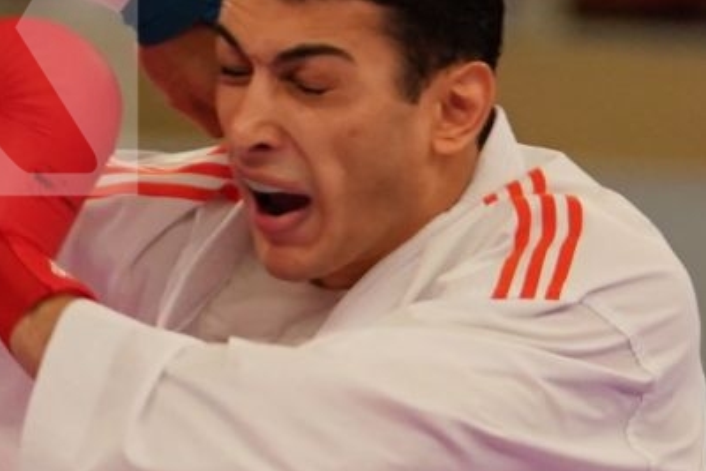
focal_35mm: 999
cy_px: 660
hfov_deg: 2.1
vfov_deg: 1.4
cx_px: -26
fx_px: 19598
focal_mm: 148
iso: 1600
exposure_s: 1/1000
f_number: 2.8
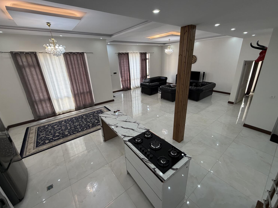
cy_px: 102
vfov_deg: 81.7
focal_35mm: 15
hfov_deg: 98.2
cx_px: 141
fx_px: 120
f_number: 2.2
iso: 160
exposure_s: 1/100
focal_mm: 2.22
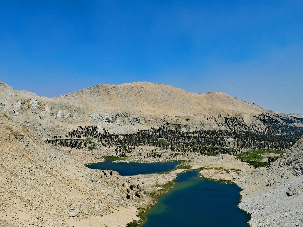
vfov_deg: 39.9
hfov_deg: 52.6
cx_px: 147
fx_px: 306
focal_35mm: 35
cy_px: 160
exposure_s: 1/1000
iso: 200
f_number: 8
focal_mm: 12
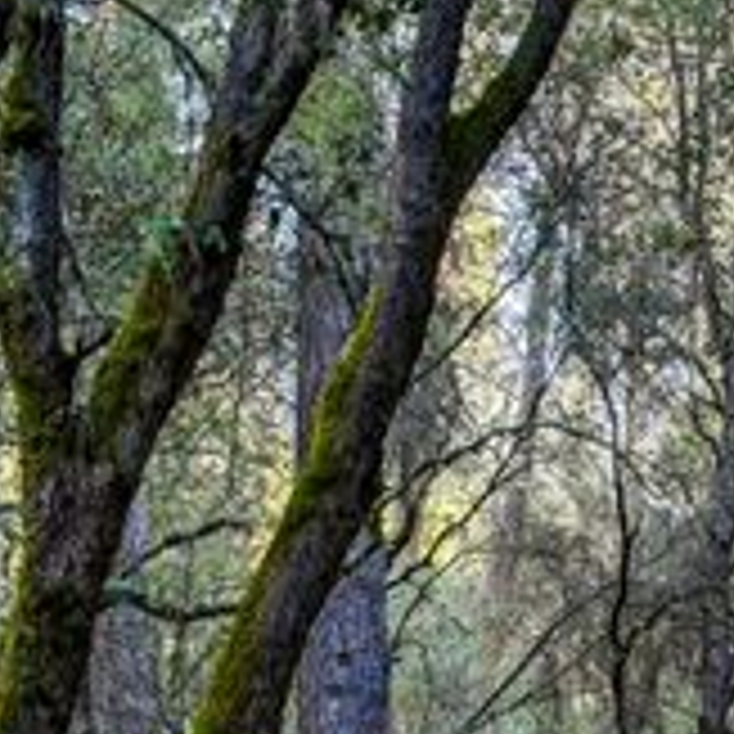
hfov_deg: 20.3
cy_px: 601
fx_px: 1871
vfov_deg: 21.9
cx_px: 959
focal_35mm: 78
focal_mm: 30
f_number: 8
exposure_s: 1/15
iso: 500
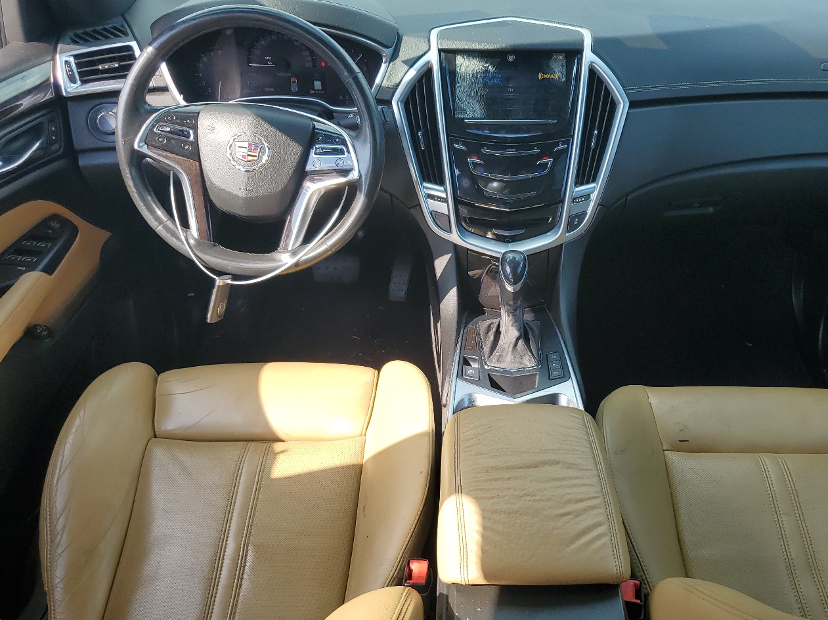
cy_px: 342
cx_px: 497
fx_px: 789
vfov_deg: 42.9
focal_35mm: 33
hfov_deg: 55.0
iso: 50
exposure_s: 1/714
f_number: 1.5
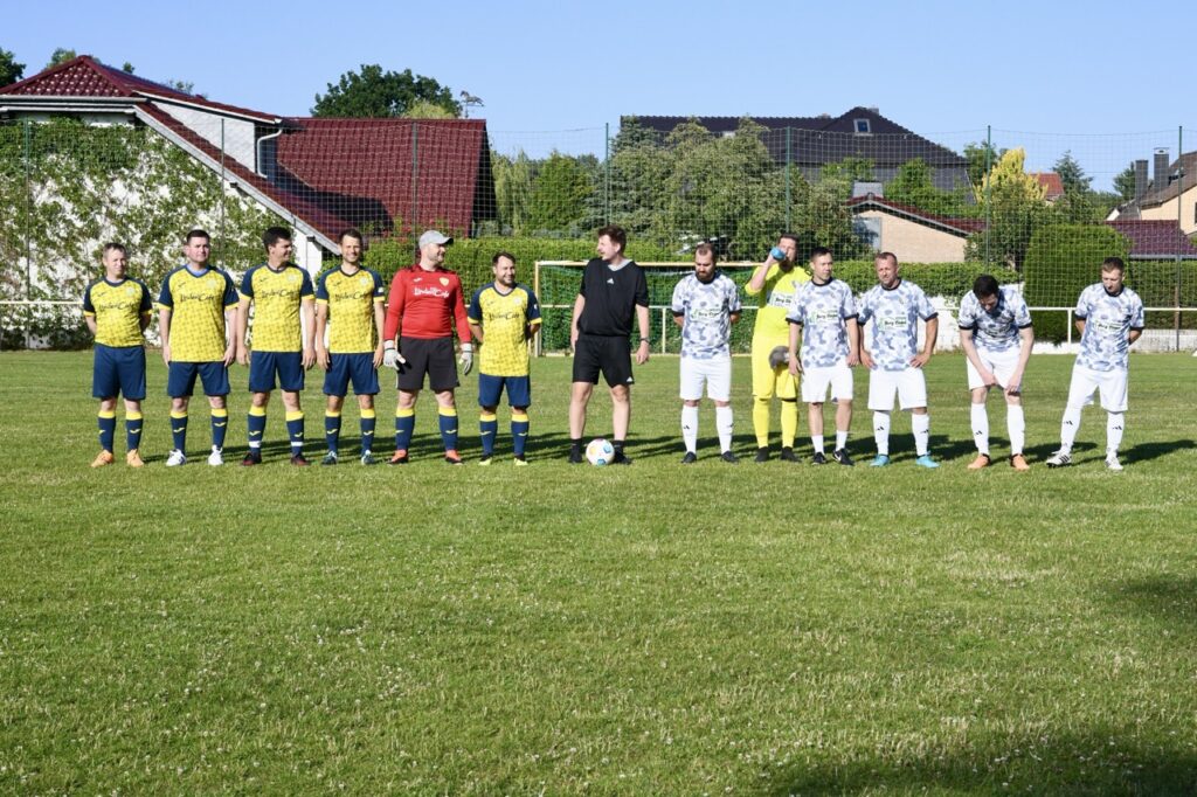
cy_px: 398
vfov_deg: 23.4
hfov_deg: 34.5
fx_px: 1928
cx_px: 598
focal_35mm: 58
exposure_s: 1/1250
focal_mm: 58
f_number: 13
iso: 1250
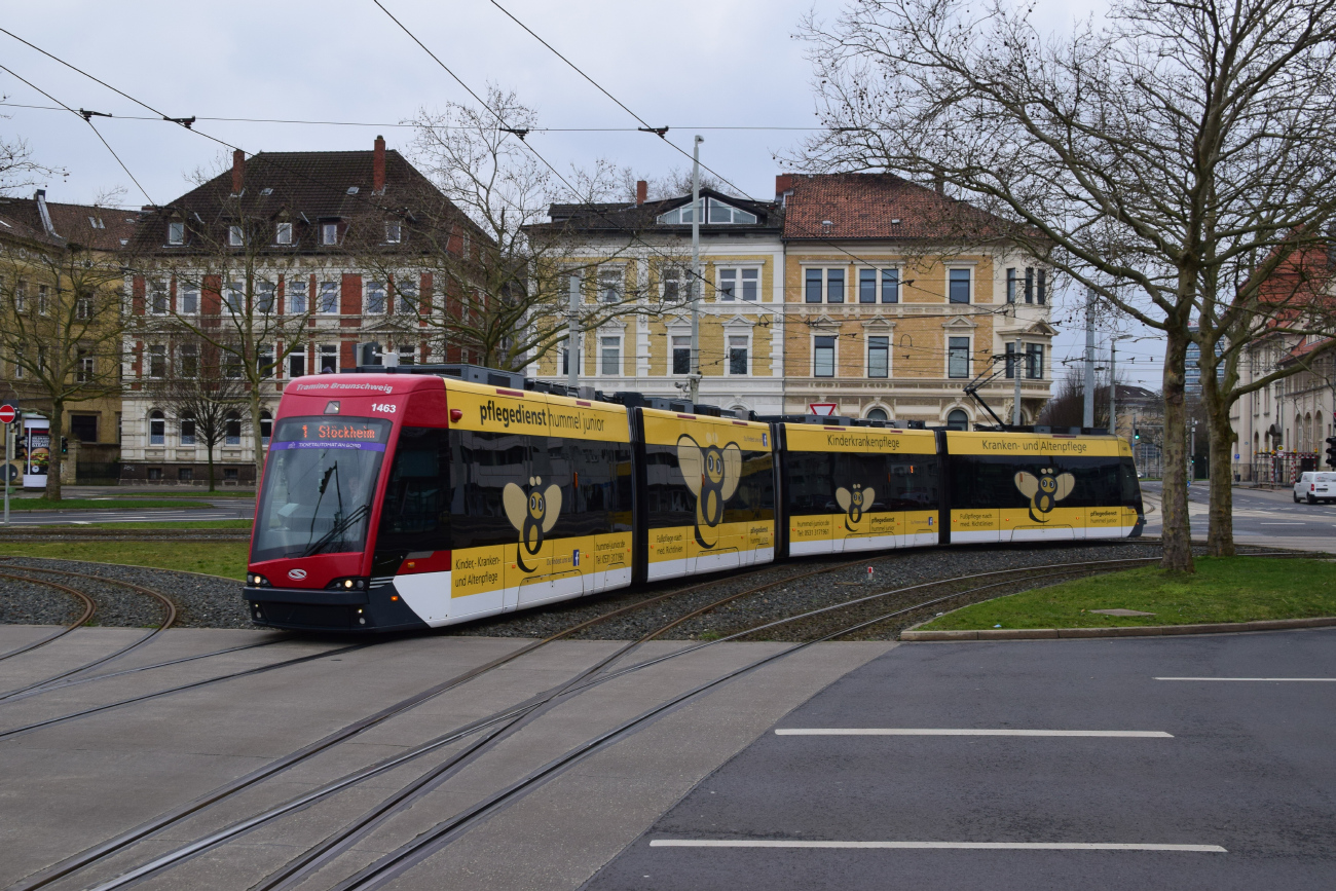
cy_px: 446
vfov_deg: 34.2
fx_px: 1447
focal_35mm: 39
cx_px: 668
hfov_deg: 49.5
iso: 400
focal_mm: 26
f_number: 11
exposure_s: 1/200
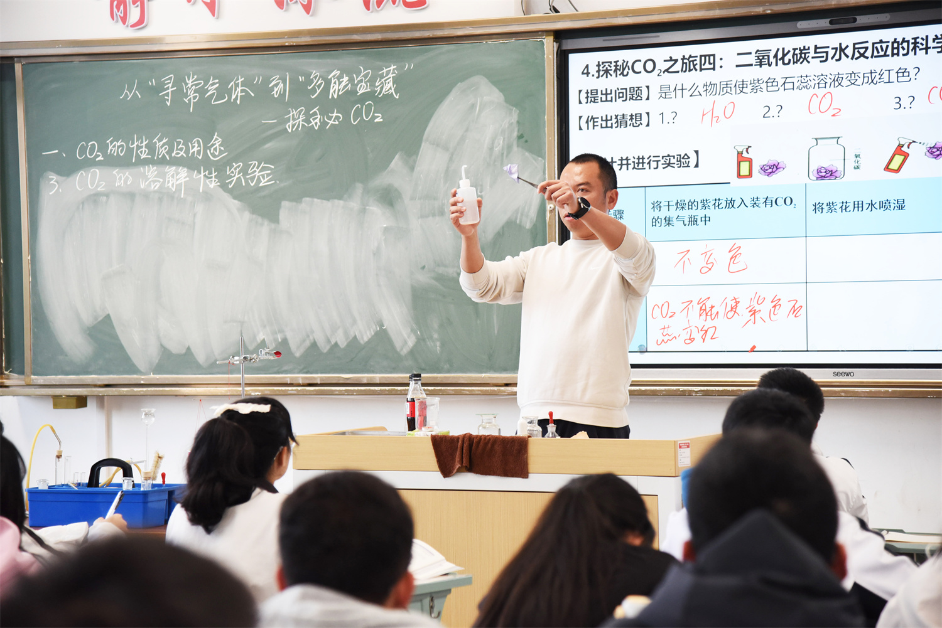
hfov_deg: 21.5
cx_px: 471
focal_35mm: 95
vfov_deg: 14.4
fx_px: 2486
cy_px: 314
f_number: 4
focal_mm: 95
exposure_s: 1/320
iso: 2500
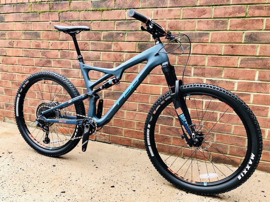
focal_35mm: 28
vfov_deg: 49.7
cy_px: 101
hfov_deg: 63.4
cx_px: 135
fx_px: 218
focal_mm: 4
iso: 25
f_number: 1.8
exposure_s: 1/30
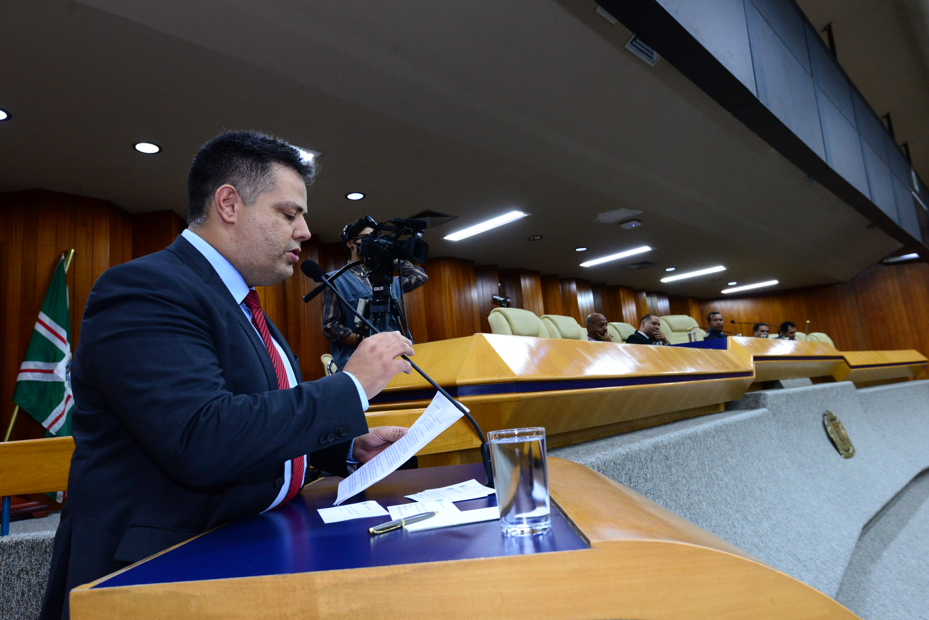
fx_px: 568
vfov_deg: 57.3
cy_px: 310
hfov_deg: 78.6
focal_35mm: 22
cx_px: 464
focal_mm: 22
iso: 2500
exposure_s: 1/60
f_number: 5.6
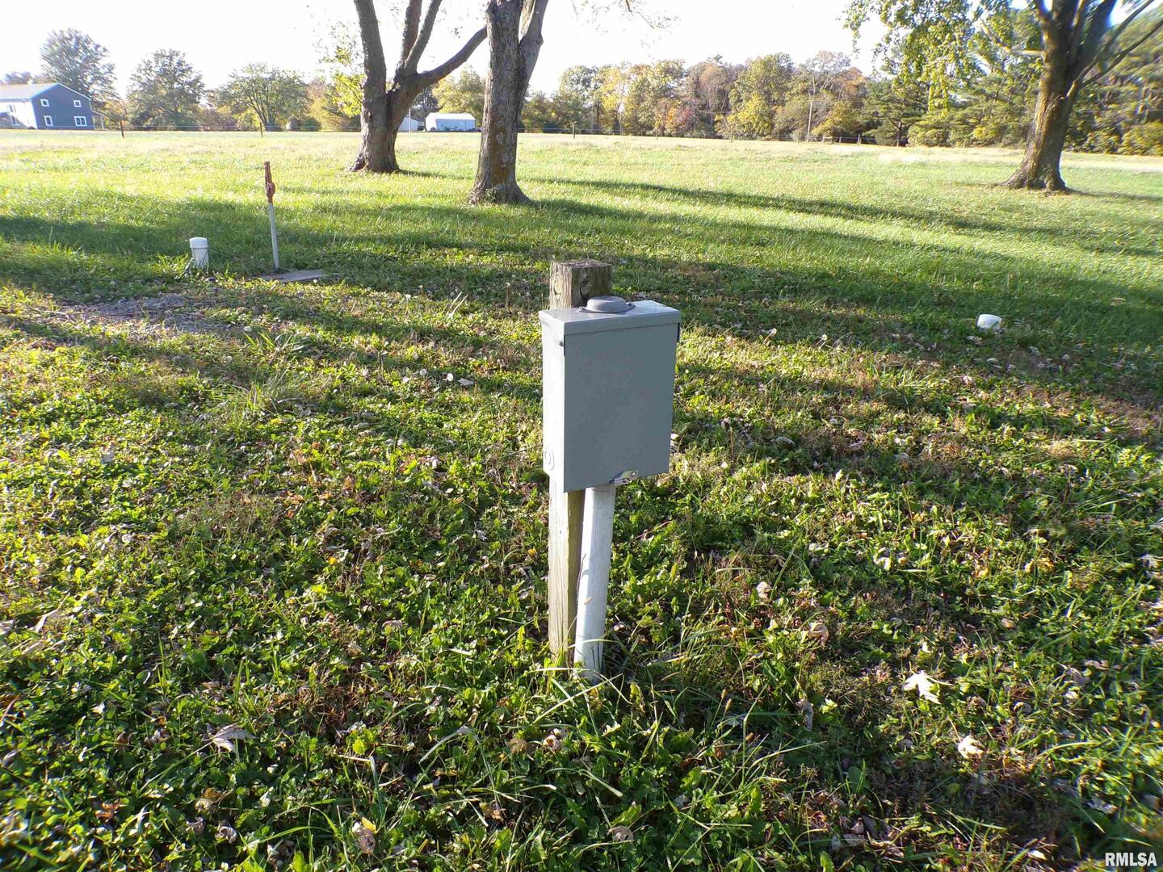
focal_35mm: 24
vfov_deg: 56.8
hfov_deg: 71.6
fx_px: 806
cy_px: 436
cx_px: 582
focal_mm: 4.3
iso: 100
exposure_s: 1/110
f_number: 4.4
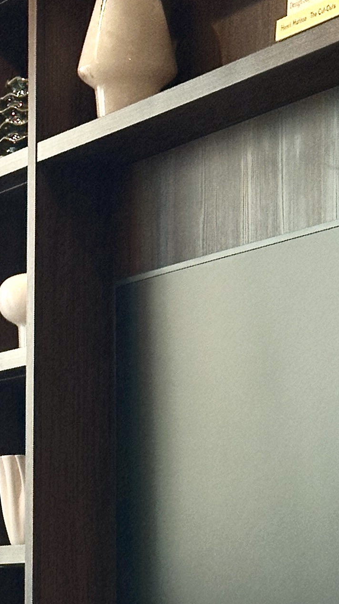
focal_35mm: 167
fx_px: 2670
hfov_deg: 7.2
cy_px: 667
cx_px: -12
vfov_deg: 12.7
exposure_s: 1/419
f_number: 1.78
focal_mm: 6.86
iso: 64
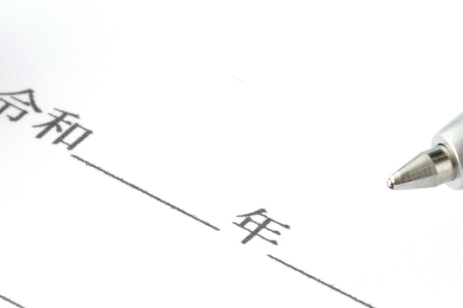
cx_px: 166
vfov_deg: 1.6
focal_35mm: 862
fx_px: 11085
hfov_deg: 2.4
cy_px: 158
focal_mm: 230
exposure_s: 1/25
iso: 640
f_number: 18
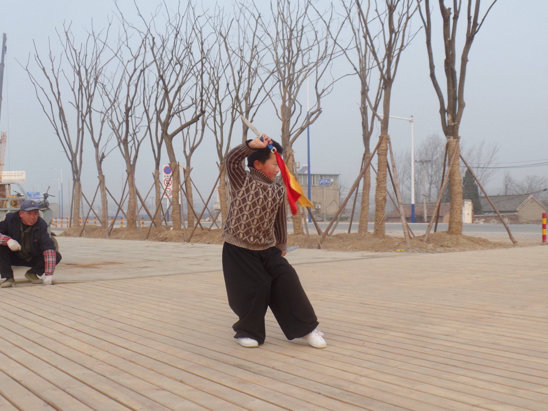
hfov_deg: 44.8
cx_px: 274
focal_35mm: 42
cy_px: 206
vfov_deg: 34.3
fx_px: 665
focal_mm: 7.5
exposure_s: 1/180
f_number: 3.6
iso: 80
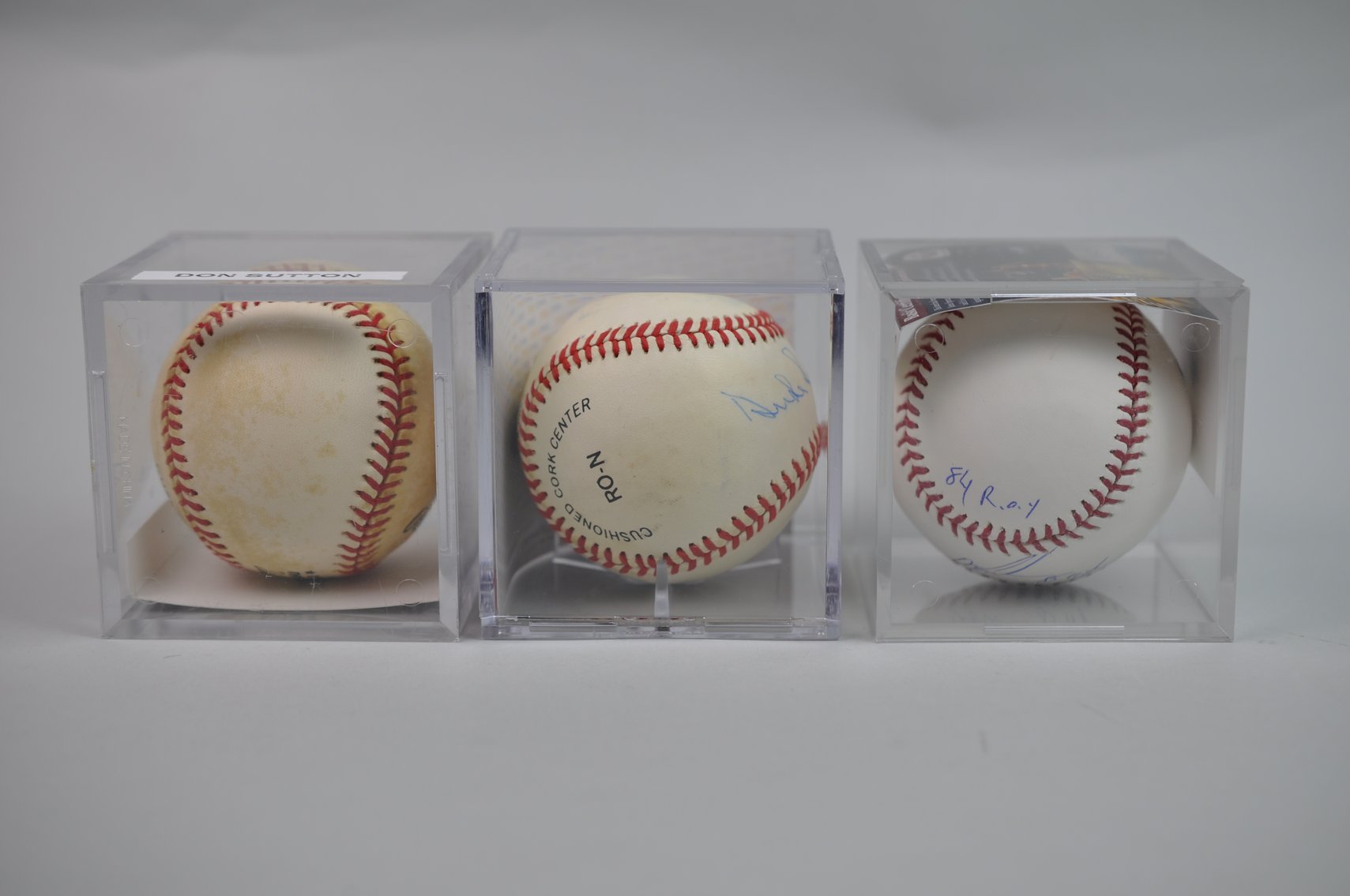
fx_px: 2247
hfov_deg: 33.4
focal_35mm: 60
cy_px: 448
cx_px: 675
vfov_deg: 22.6
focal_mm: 40
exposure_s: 1/60
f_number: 4
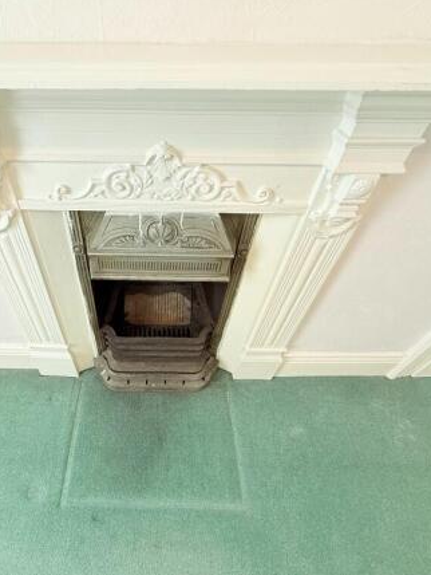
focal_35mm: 19
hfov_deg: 67.2
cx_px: 151
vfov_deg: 84.6
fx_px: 315
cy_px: 288
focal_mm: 2.22
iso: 125
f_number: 2.2
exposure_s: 1/100
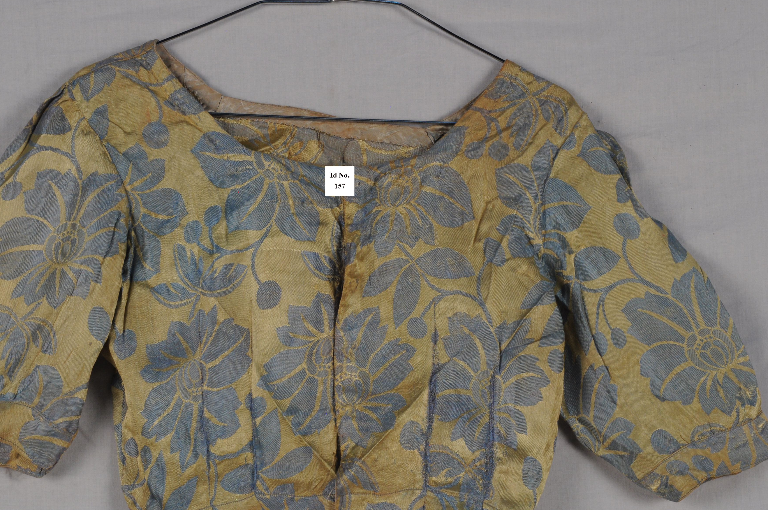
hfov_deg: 16.9
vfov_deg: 11.3
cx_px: 341
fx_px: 2578
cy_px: 288
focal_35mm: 121
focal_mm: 66
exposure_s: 1/13
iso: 400
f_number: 16
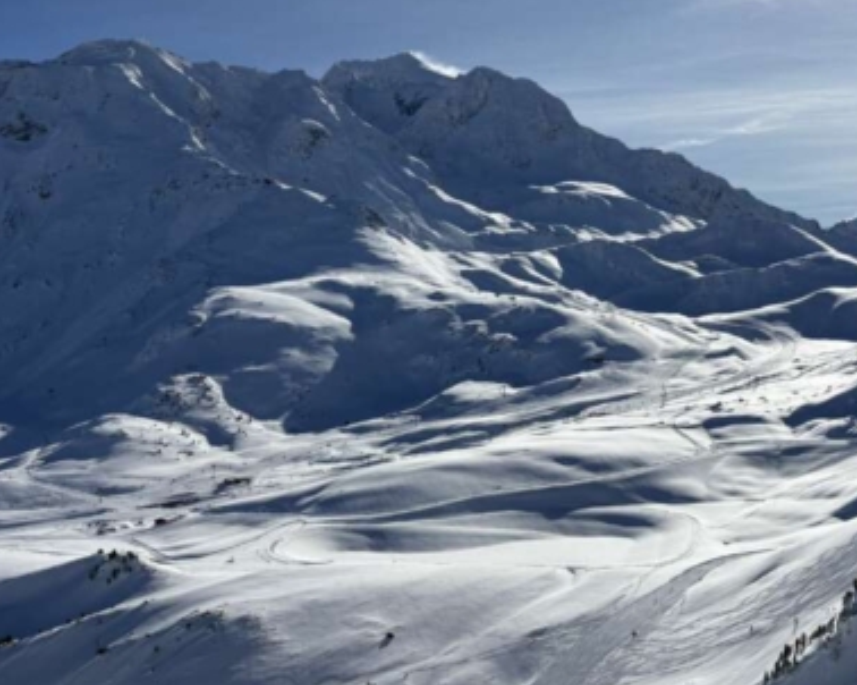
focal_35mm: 43
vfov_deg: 34.7
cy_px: 261
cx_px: 492
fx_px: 1090
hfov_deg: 42.8
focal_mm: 5.96
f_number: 1.6
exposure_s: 1/14493
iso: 40
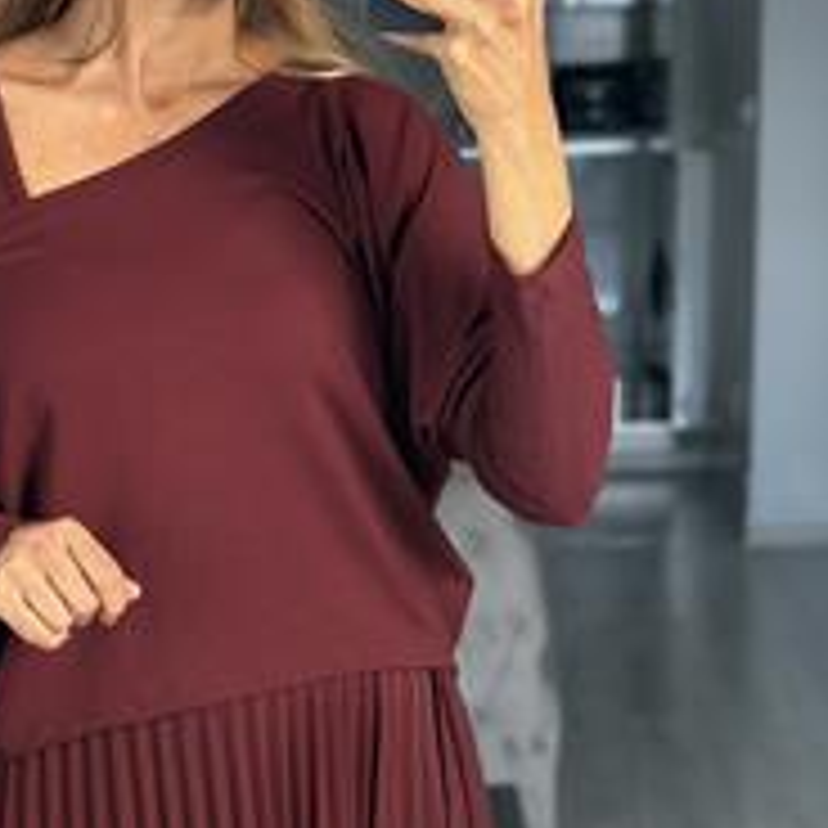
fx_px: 3166
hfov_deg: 14.8
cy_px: 585
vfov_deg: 14.9
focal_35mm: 117
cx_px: 144
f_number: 1.78
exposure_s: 1/71
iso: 125
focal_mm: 6.86
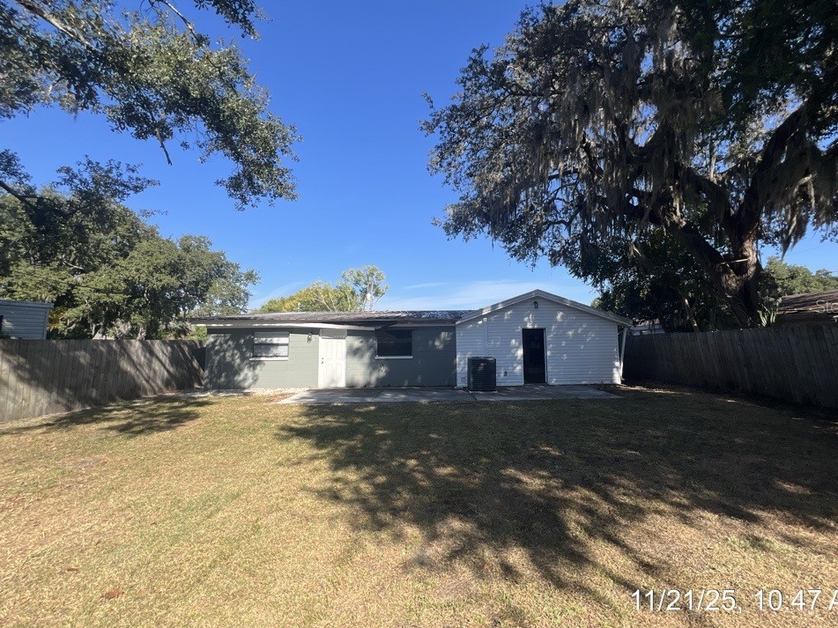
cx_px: 448
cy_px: 306
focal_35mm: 14
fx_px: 339
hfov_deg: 101.9
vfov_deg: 85.6
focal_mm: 1.57
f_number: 1.8
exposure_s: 1/978
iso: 32
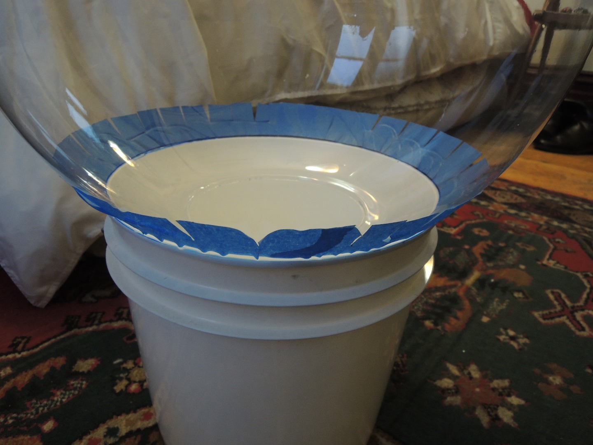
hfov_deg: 71.6
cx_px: 296
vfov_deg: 56.8
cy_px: 222
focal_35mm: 24
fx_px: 411
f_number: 2.8
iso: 400
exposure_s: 1/13
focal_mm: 4.3
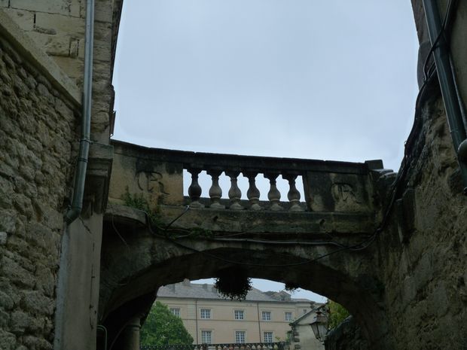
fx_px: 594
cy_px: 175
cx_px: 234
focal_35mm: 44
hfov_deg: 42.9
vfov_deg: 32.9
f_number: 3
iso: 160
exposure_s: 1/40
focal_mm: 7.8
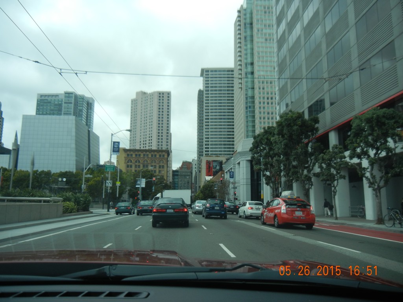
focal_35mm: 30
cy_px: 151
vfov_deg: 46.8
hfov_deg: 60.0
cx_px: 202
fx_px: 349
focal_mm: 5.4
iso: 160
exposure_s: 1/326
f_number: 7
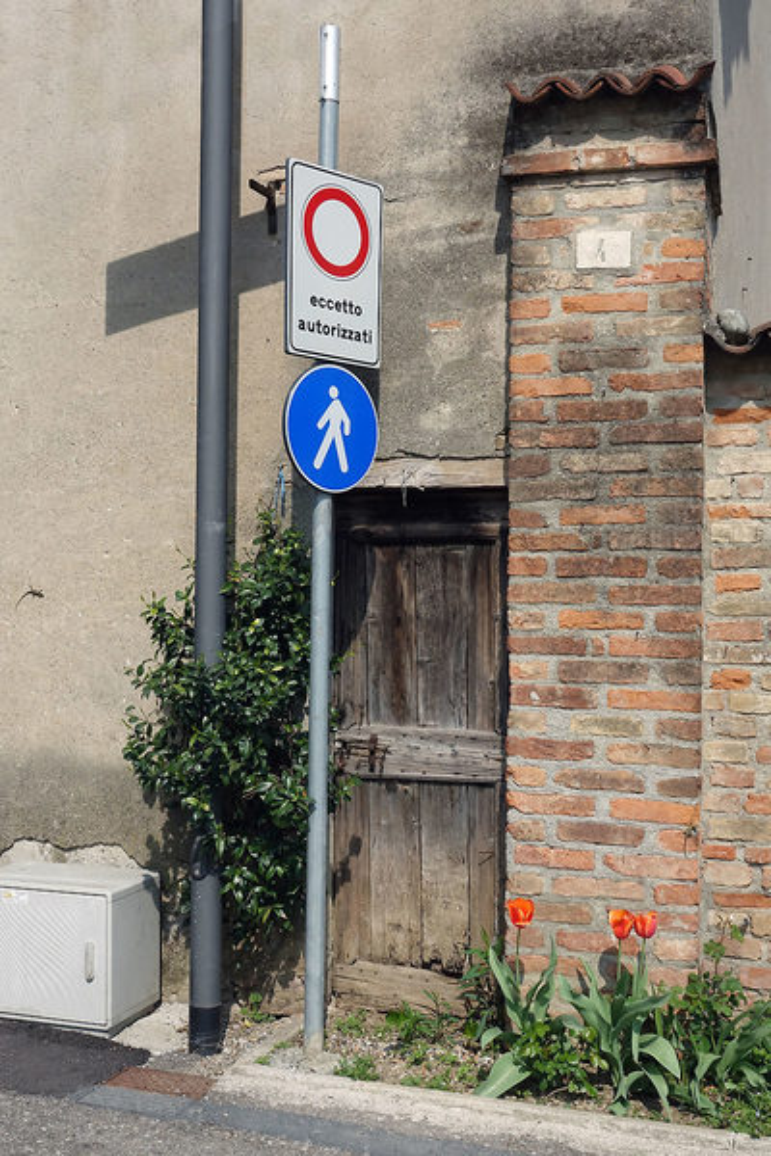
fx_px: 1317
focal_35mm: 41
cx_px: 386
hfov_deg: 32.6
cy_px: 578
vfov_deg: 47.4
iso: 400
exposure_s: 1/1000
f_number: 8
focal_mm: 15.17
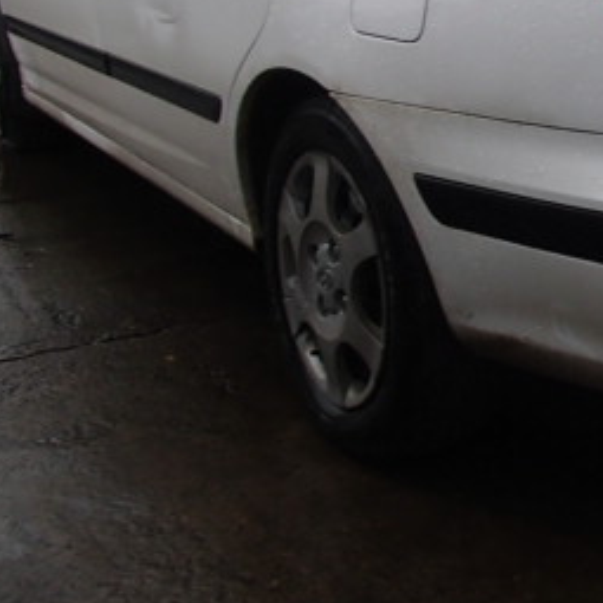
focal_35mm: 62
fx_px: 1222
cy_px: 99
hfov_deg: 25.7
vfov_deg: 27.0
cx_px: 664
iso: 200
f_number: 3.9
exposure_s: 1/50
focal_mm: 5
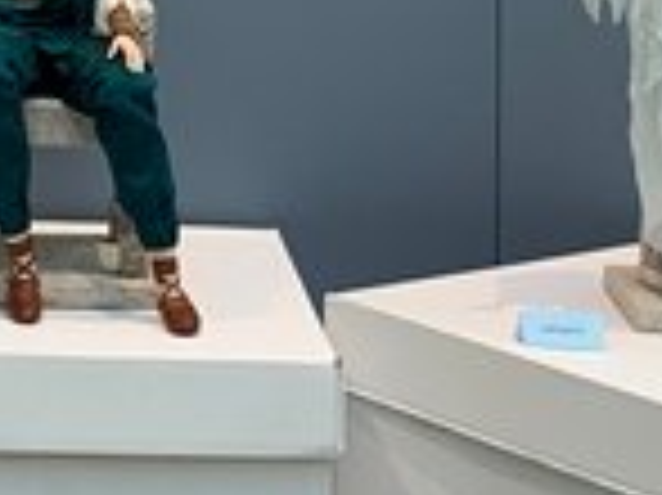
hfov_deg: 14.5
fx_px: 2541
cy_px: -342
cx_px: -63
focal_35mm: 133
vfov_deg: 10.6
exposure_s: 1/50
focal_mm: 4.25
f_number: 1.8
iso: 64
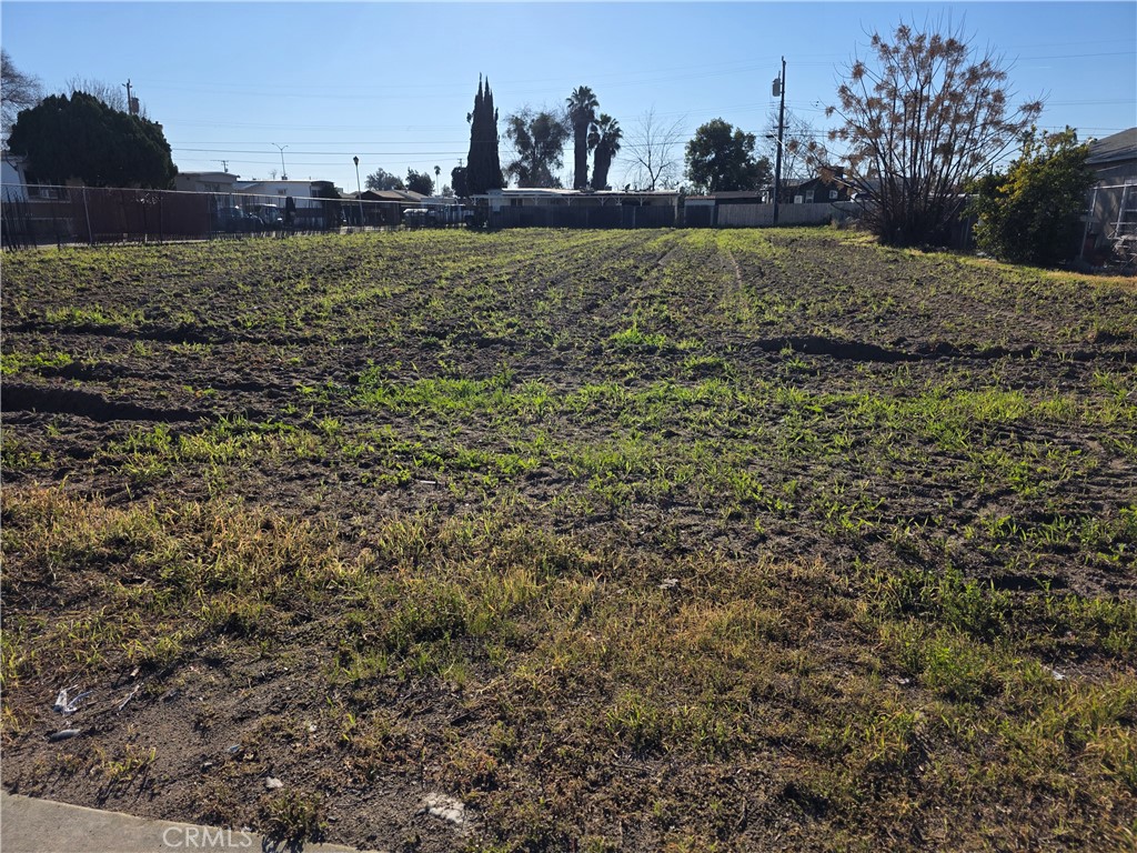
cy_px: 426
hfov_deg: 73.9
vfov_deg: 58.9
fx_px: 755
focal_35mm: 23
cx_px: 568
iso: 80
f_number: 1.7
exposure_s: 1/7061
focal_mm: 6.3
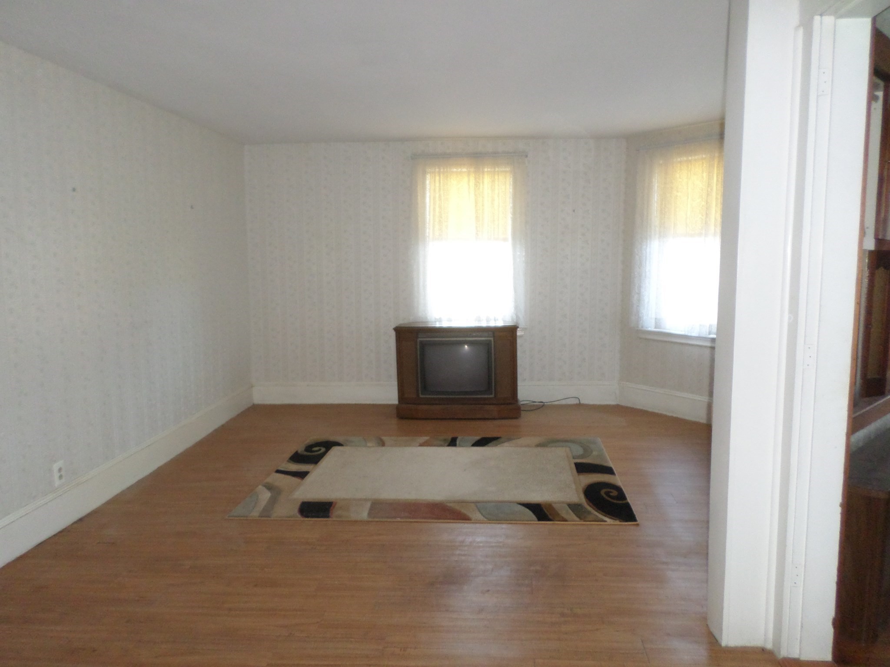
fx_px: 643
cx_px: 445
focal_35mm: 25
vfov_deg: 54.9
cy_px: 334
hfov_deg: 69.4
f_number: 2.5
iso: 240
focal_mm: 4.5
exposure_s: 1/30
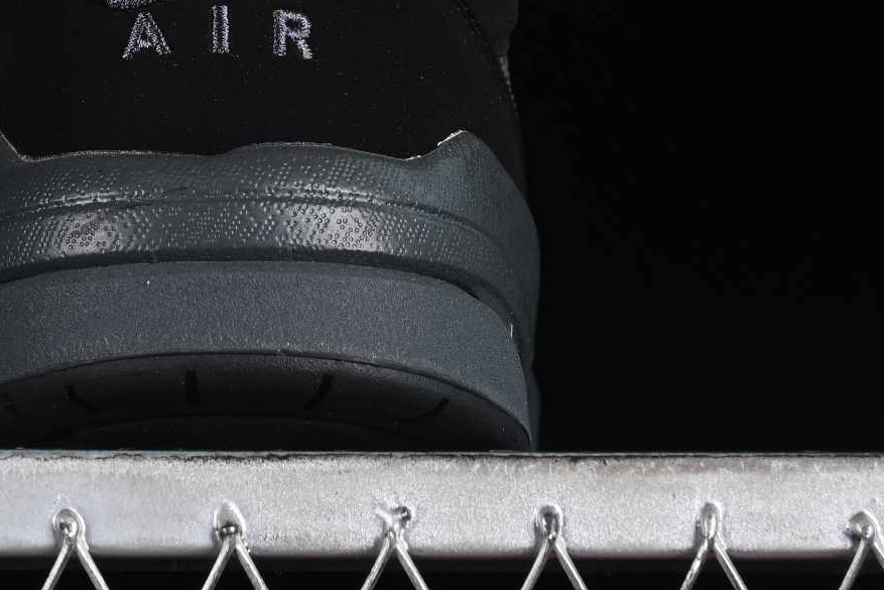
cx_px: -99
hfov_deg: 8.6
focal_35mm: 238
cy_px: -124
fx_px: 5845
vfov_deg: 5.7
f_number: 6.3
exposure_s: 1/50
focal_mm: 50
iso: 160
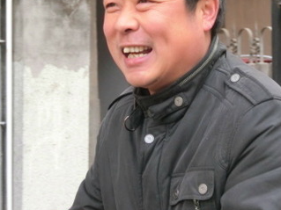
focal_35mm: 160
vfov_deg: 9.3
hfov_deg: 12.3
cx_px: 181
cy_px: 93
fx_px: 1298
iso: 400
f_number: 5
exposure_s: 1/80
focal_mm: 15.16
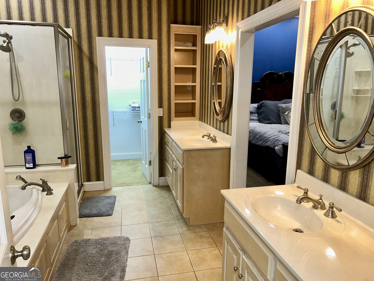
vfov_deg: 53.1
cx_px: 187
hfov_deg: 67.3
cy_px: 140
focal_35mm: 26
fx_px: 281
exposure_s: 1/30
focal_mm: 5.7
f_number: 1.5
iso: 32
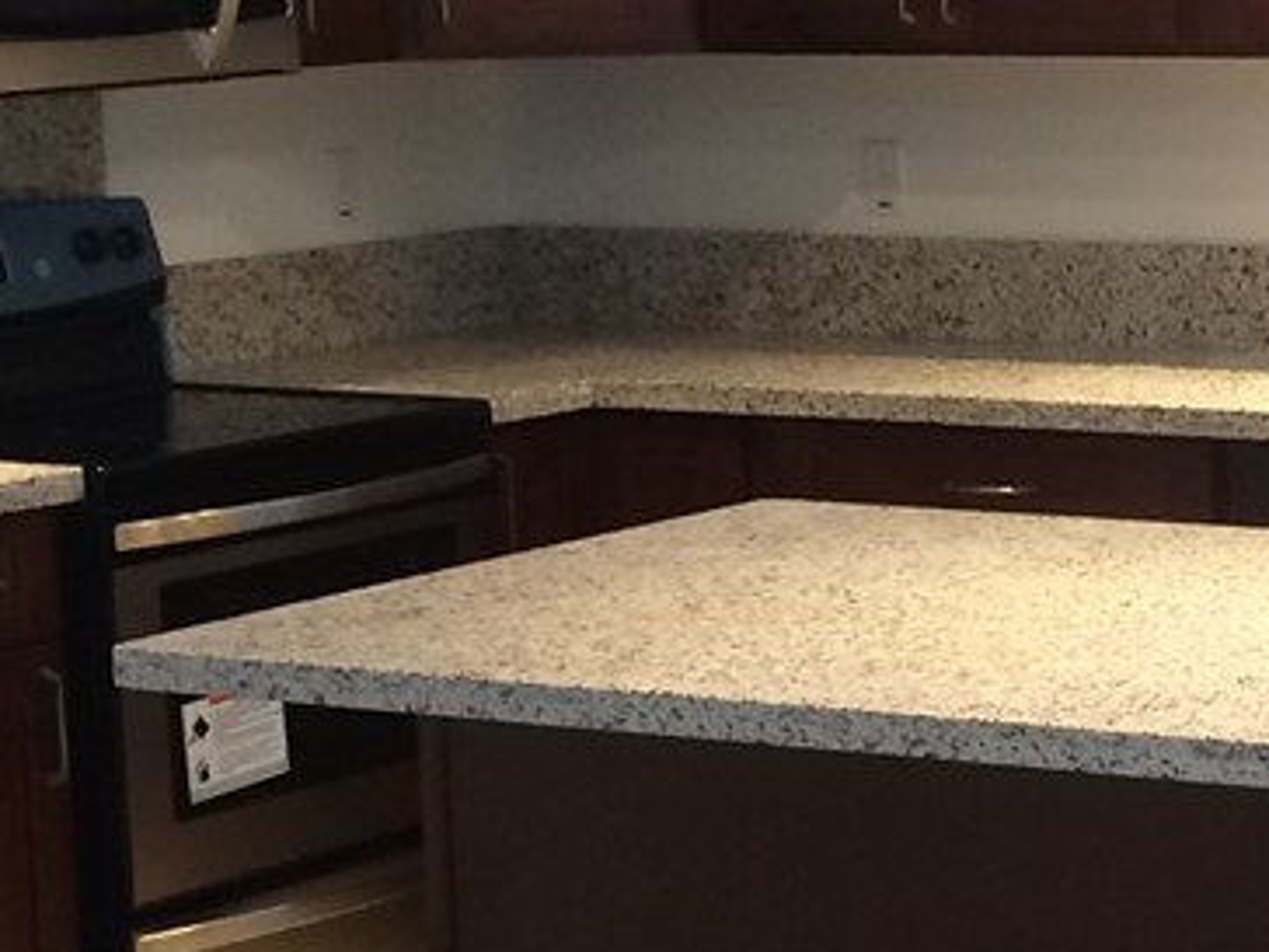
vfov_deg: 11.2
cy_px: 586
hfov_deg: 14.5
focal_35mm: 132
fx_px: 4839
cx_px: 1534
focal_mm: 4.12
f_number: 2.2
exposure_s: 1/30
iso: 50
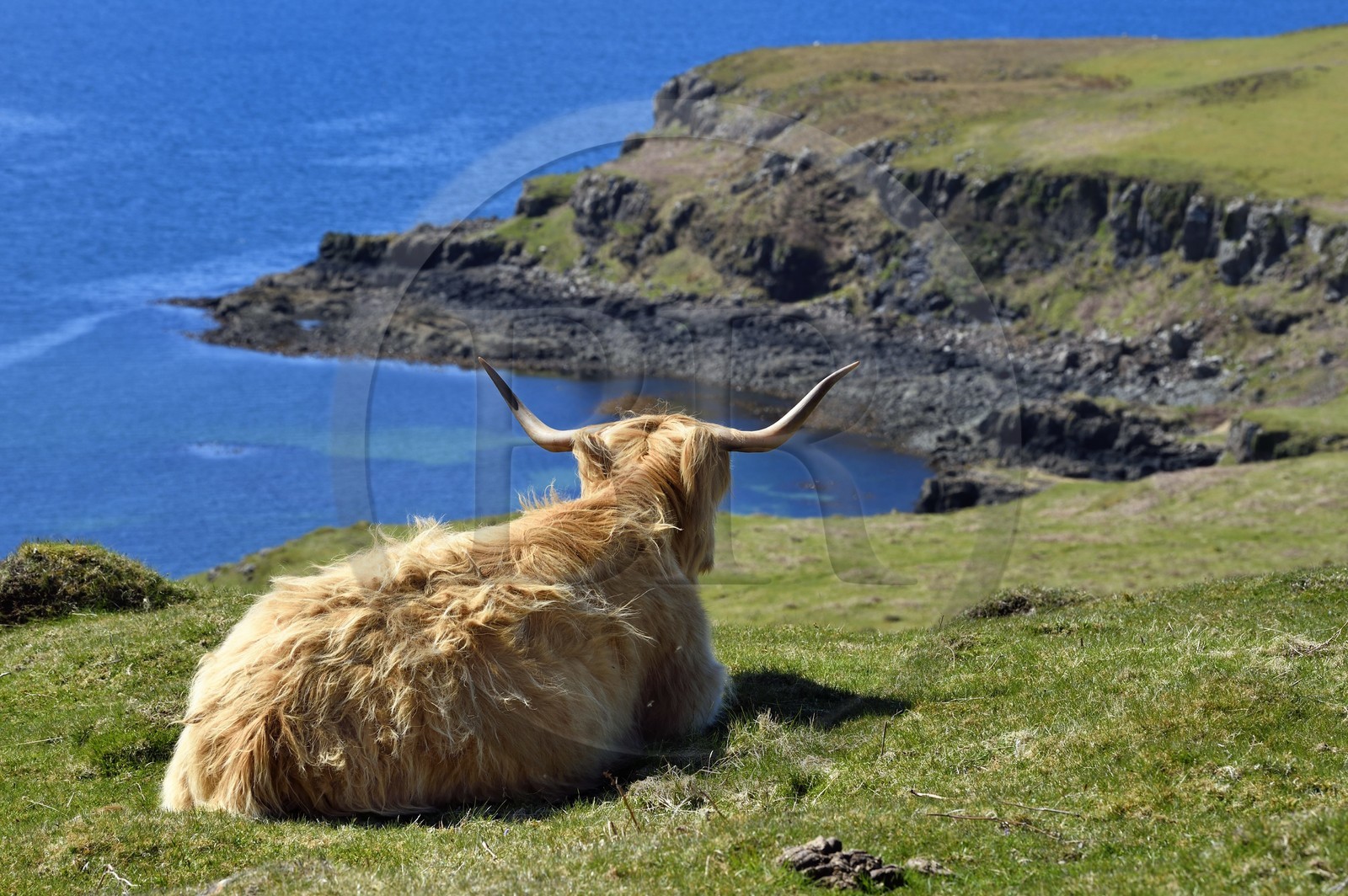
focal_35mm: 135
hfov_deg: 15.2
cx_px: 674
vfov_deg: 10.1
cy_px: 448
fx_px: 5051
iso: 200
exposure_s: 1/320
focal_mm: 135
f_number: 10
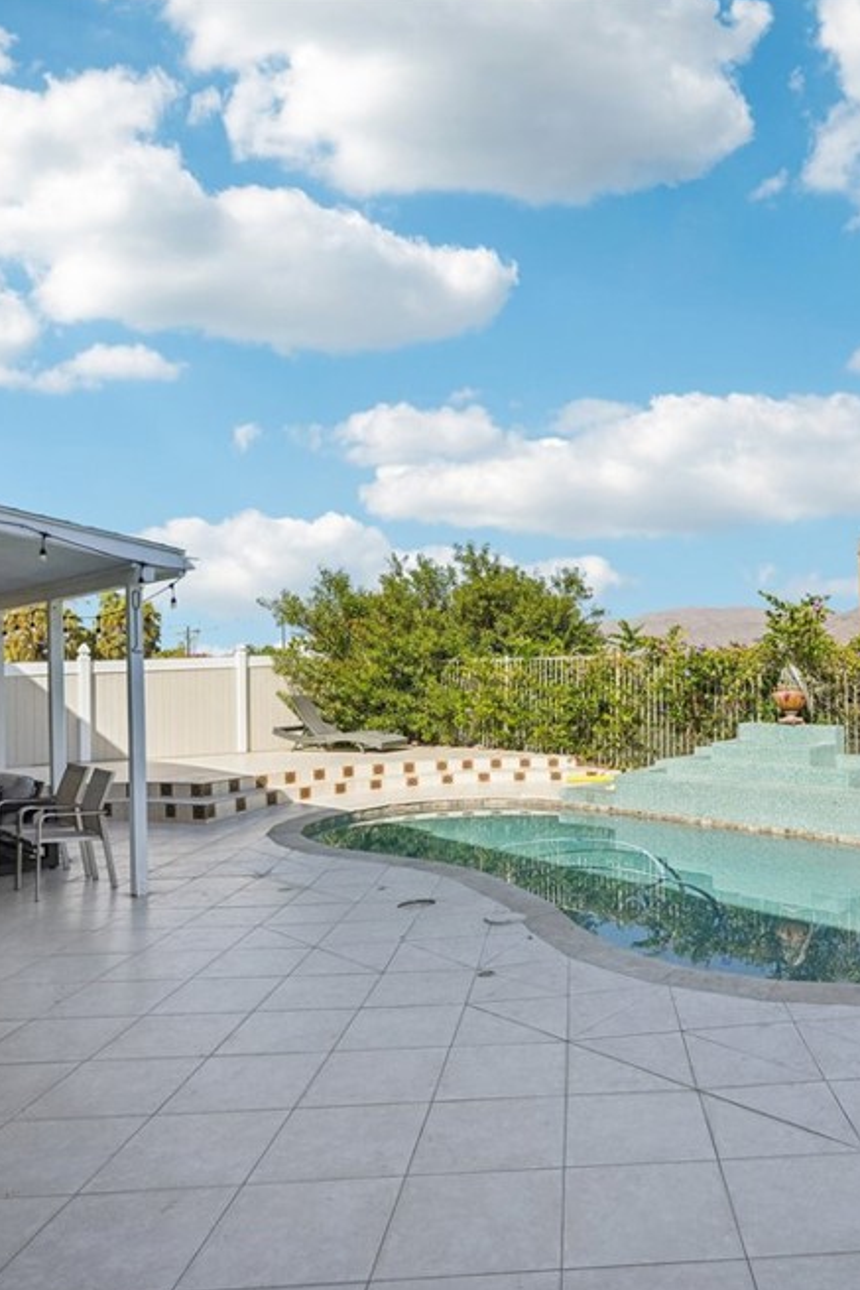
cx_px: 649
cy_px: 662
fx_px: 895
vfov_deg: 71.5
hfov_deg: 49.2
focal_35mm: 25
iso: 400
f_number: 8
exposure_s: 1/1500
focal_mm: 16
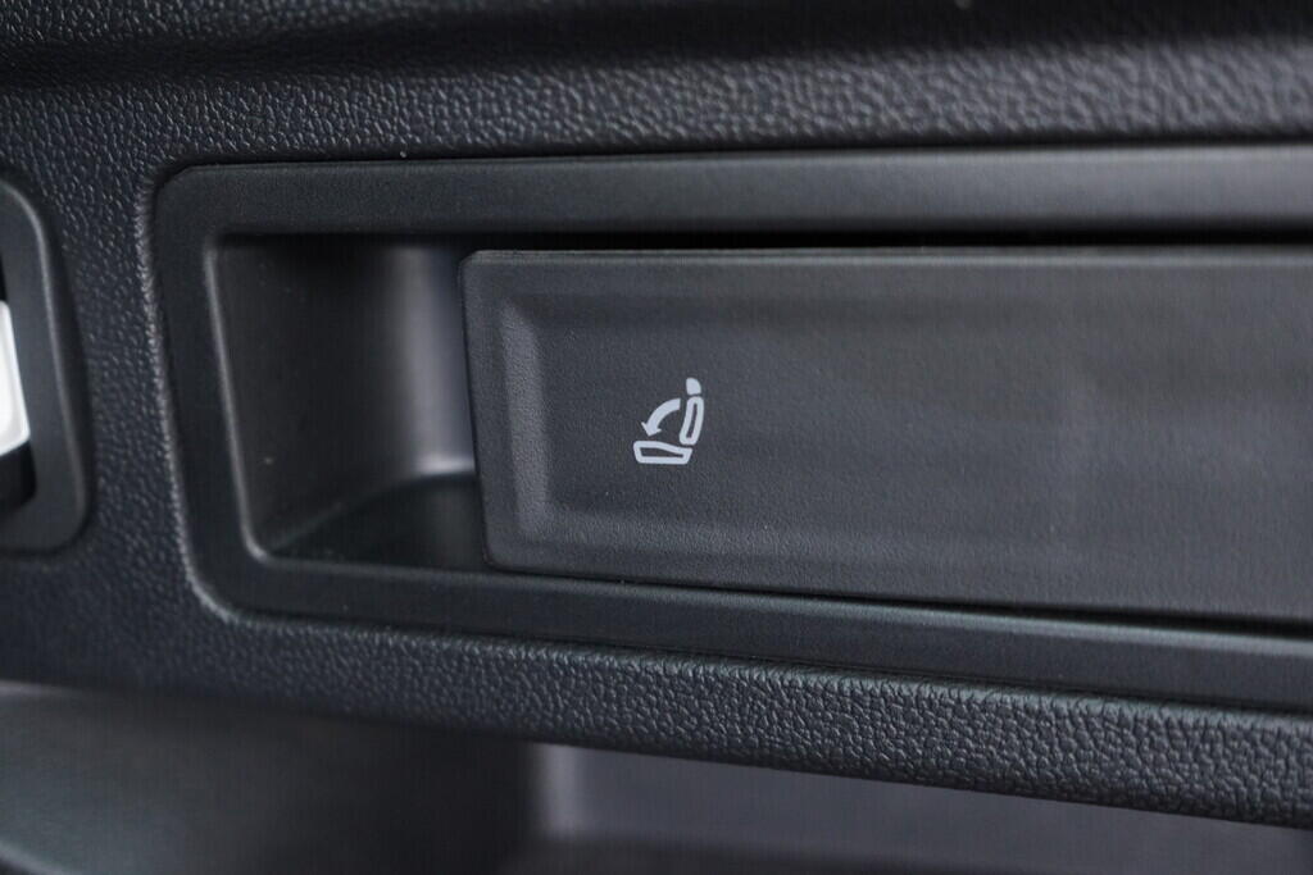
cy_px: 438
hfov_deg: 53.1
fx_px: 1313
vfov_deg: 36.9
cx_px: 656
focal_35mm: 36
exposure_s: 1/40
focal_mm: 24
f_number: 2.8
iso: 2000
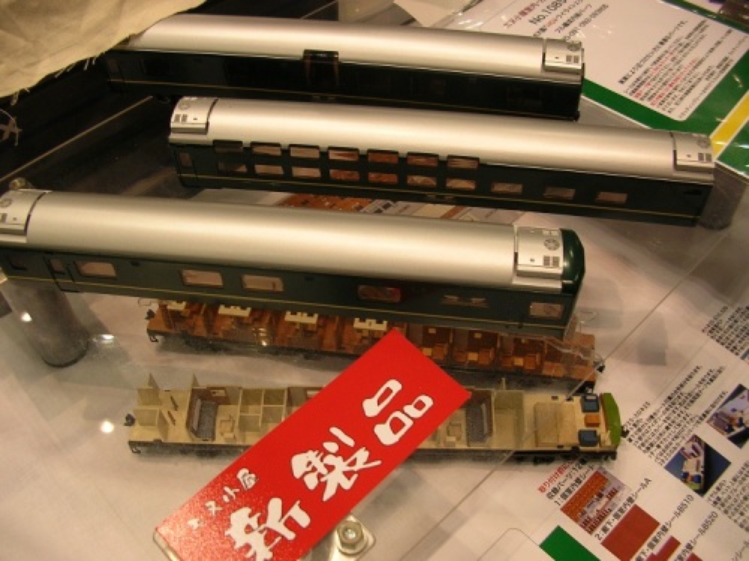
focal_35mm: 35
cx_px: 374
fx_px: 757
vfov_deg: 40.6
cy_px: 280
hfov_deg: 52.7
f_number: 2.8
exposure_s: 1/26.2
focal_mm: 5.8
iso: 50
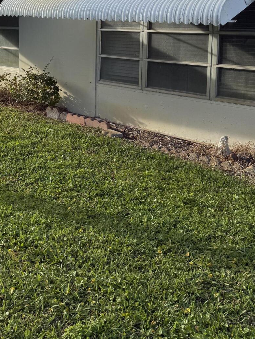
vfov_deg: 39.5
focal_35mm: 46
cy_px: 64
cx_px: 21
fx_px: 452
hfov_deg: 30.1
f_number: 1.78
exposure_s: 1/3584
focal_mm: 6.76
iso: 80
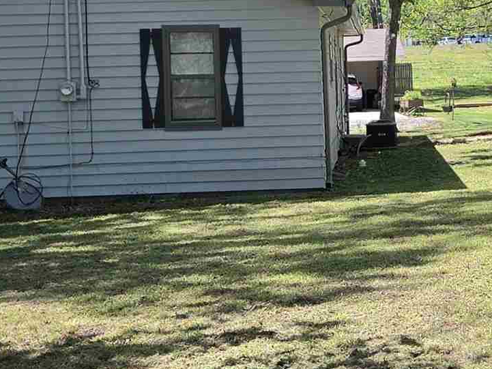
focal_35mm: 98
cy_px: 115
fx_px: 1393
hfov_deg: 19.4
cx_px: 498
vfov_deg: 15.1
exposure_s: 1/2071
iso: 80
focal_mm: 5.4
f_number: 1.8
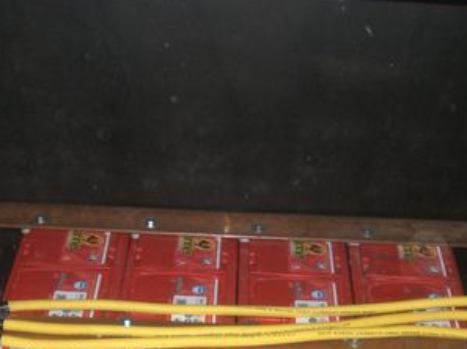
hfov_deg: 23.9
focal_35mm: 82
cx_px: 212
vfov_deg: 17.4
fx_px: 1105
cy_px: 368
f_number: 2.7
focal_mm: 6.2
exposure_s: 1/60
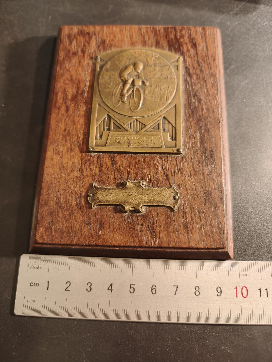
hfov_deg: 58.9
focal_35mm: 23
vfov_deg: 73.9
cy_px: 181
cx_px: 136
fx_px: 241
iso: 250
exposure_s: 1/157
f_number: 1.6
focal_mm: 6.06
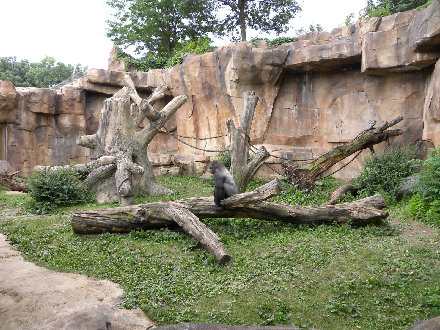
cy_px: 165
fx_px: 369
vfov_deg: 48.2
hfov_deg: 61.7
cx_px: 220
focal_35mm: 29
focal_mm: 5.2
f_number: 2.8
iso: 118
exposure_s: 1/75.7
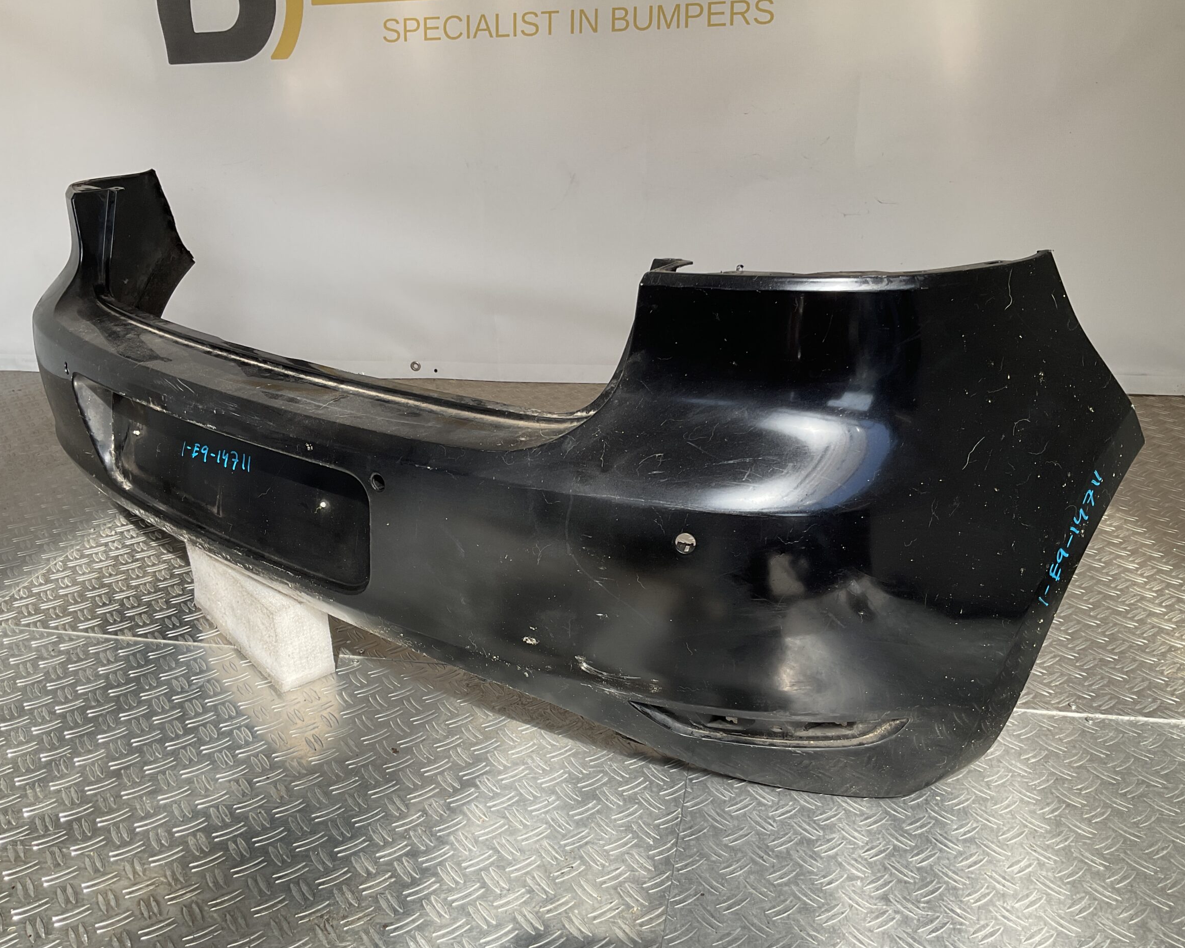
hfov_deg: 57.1
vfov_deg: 47.1
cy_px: 485
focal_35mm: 31
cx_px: 557
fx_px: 1087
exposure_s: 1/428
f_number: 1.8
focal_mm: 3
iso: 16
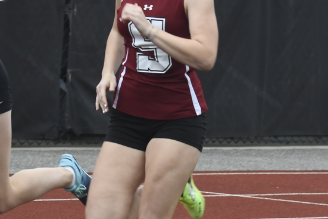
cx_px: 118
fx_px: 4636
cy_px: 106
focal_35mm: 509
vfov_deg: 2.7
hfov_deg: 4.1
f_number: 5.6
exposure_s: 1/500
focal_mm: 125
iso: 640
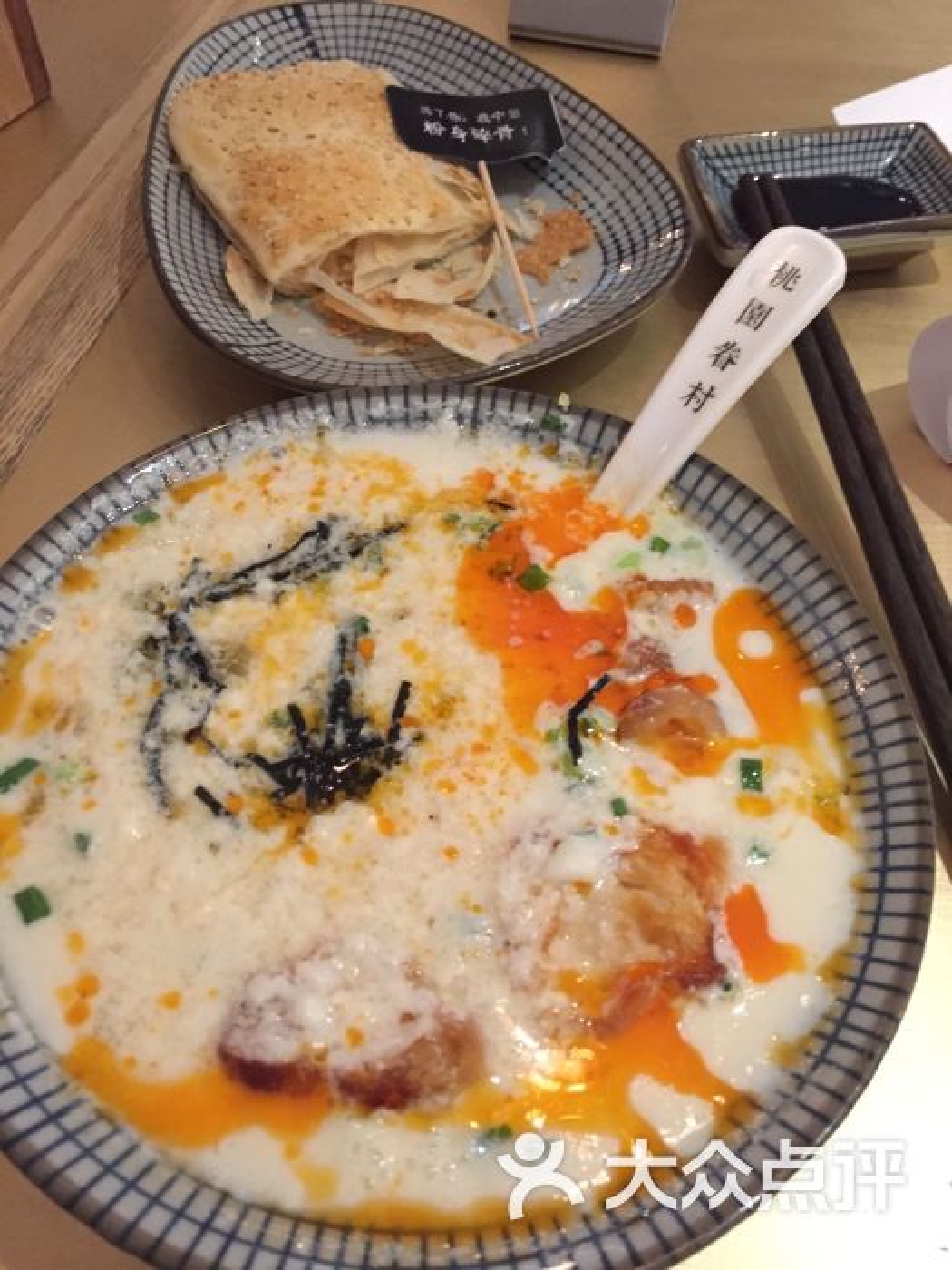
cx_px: 476
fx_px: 1063
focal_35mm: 29
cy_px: 635
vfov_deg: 61.7
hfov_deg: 48.2
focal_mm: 4.15
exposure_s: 1/17
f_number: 2.2
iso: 400
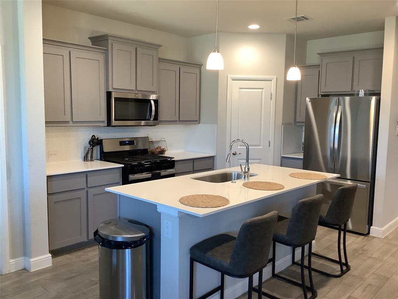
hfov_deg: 58.4
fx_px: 356
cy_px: 150
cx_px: 199
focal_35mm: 31
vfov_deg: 45.4
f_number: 2.4
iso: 200
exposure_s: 1/60
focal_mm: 3.3
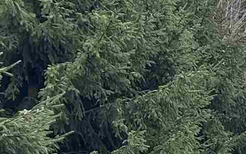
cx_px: 418
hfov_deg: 11.0
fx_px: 1207
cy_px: 163
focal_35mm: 180
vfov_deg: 7.3
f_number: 1.5
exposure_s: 1/887
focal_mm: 5.7
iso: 50
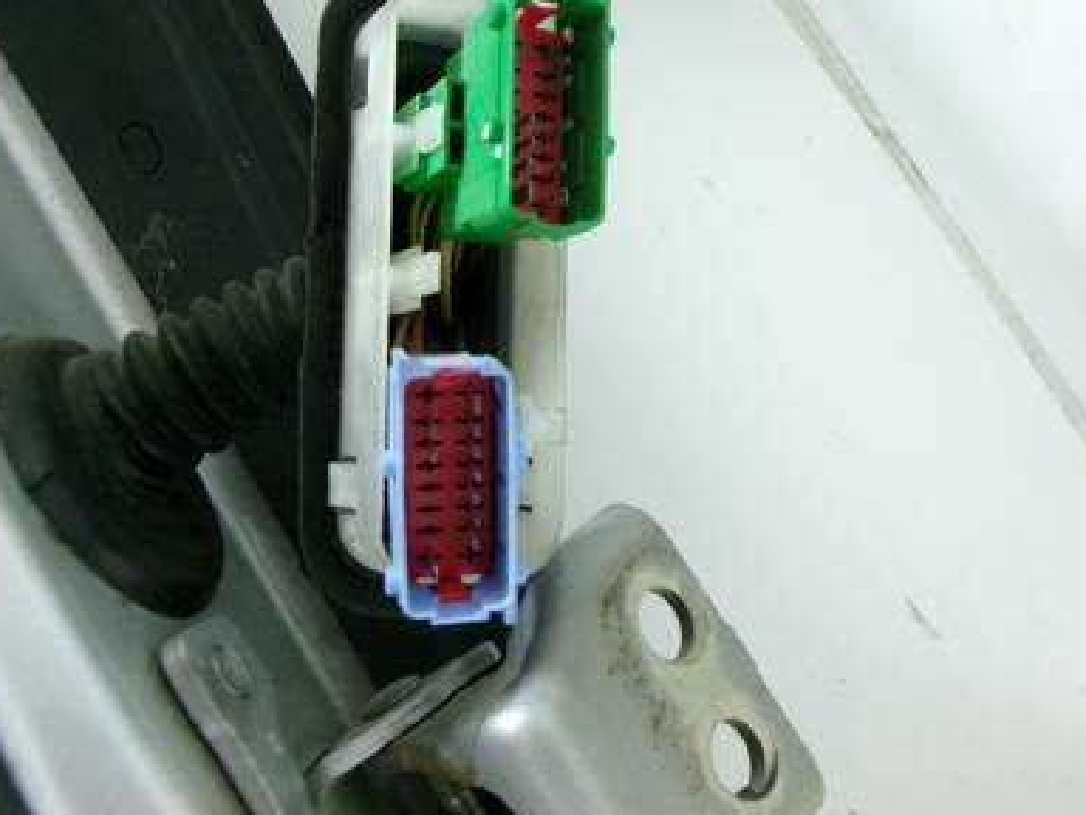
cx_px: 642
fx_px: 1098
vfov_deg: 40.6
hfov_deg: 52.3
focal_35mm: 35
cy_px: 351
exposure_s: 1/17
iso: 598
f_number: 3.9
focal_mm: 5.1
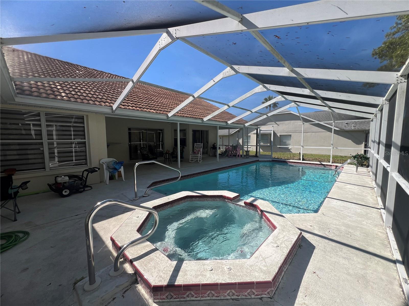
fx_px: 154
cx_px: 204
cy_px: 153
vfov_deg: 89.9
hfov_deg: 106.2
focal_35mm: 13
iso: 32
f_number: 1.8
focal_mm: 1.57
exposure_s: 1/1193
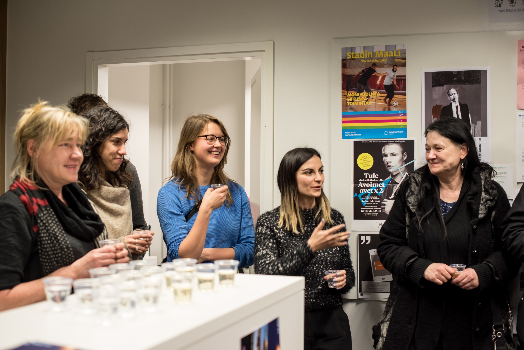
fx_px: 728
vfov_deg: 27.0
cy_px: 175
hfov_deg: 39.6
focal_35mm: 50
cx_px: 262
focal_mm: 50
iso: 500
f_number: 3.2
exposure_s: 1/100
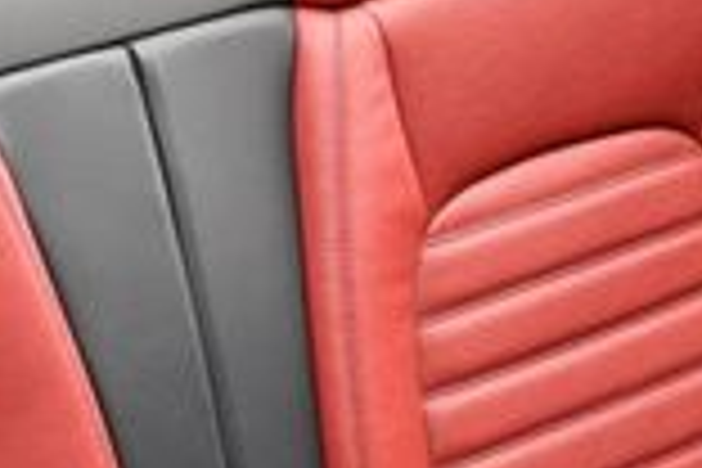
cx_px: 284
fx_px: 2886
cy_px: 436
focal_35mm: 148
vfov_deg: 9.2
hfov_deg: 13.9
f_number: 4.5
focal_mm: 18
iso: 400
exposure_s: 1/250
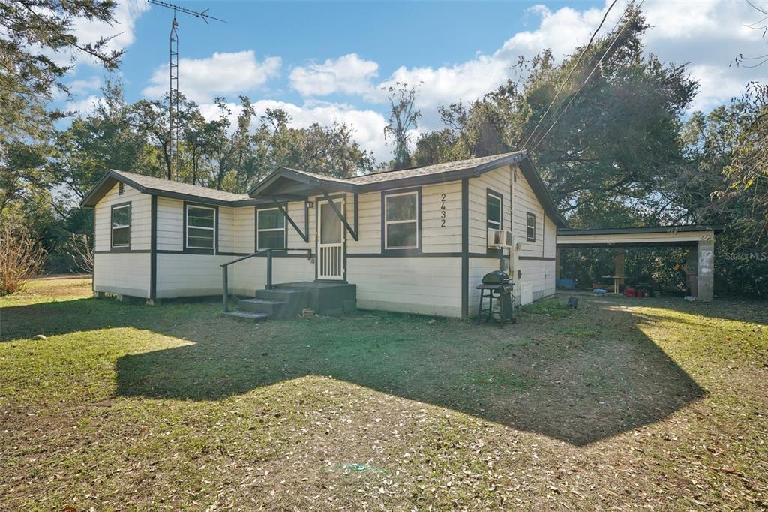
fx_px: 363
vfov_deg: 70.4
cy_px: 256
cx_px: 384
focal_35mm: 17
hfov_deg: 93.3
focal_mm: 17
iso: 50
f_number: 8
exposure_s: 1/45
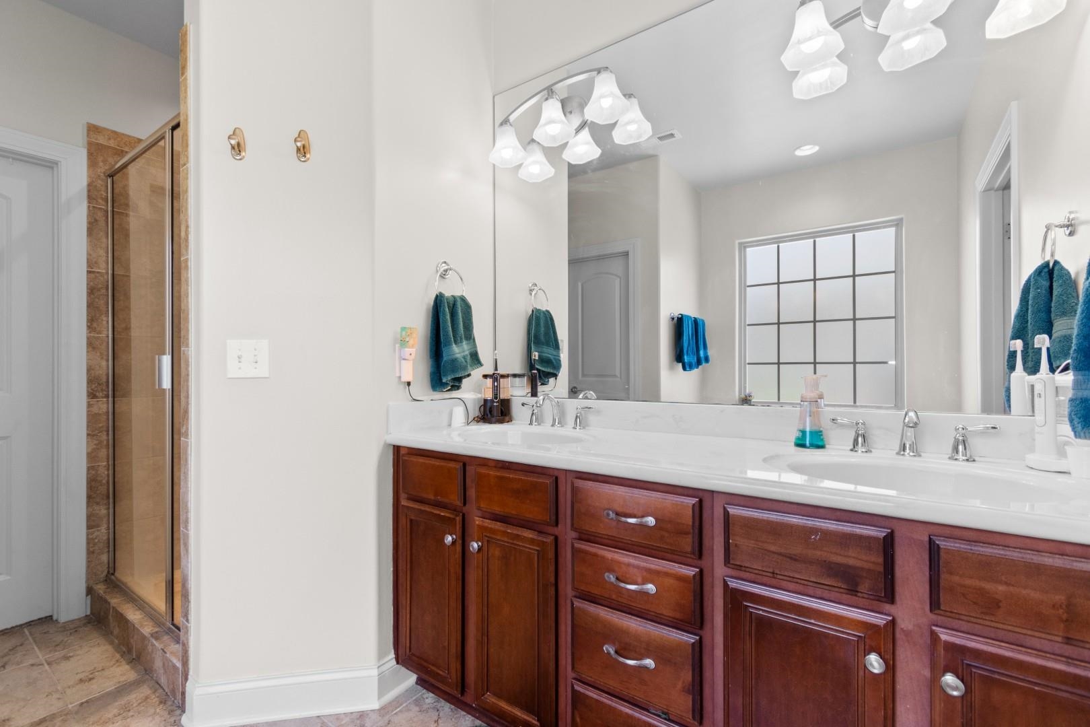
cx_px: 545
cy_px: 364
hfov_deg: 100.4
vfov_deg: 77.3
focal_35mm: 15
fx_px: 454
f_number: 4.5
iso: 100
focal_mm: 10
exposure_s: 1/3
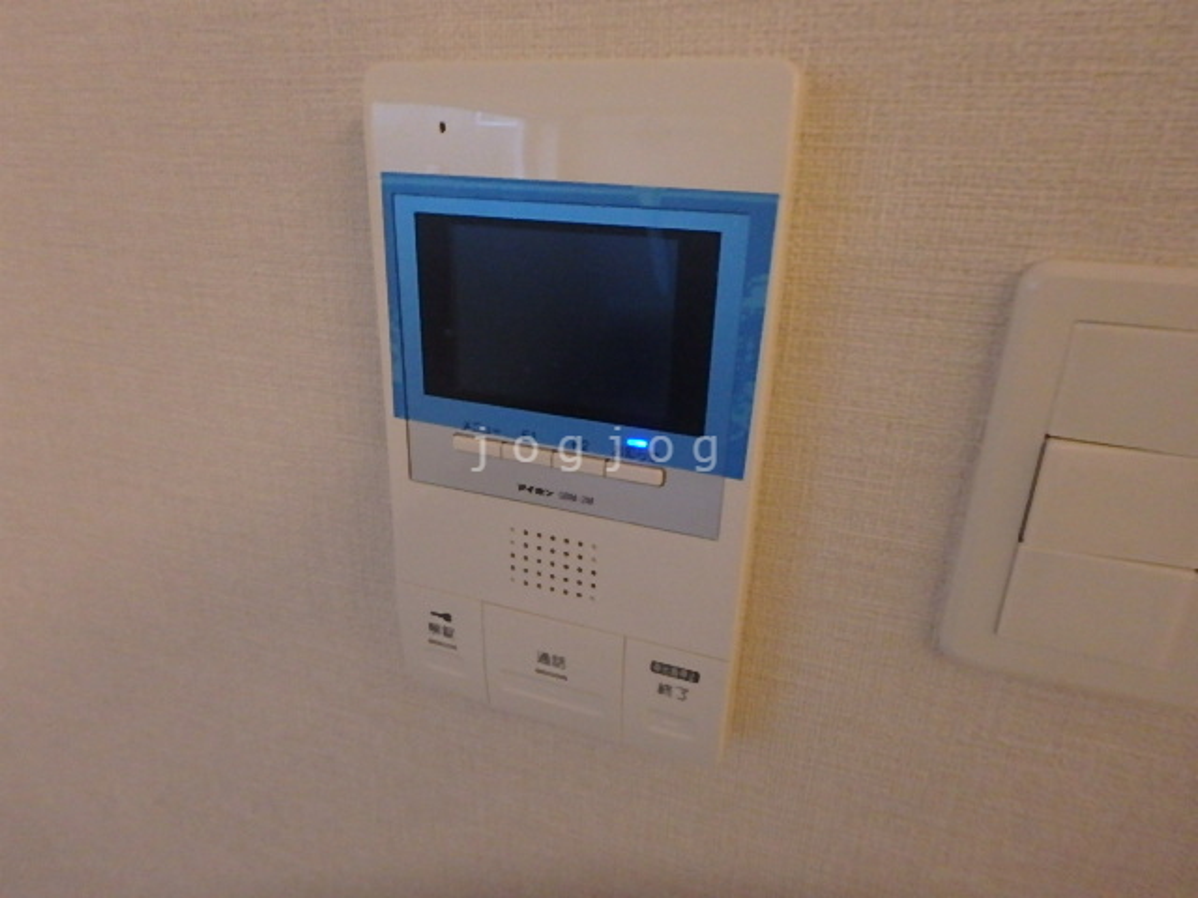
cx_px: 599
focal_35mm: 21
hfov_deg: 79.0
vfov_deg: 63.4
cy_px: 449
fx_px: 727
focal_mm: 3.7
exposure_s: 1/40
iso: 800
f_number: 3.5
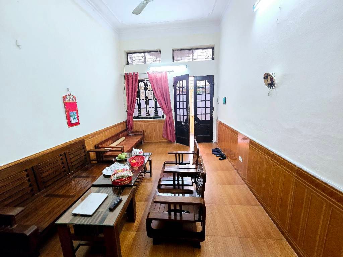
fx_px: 129
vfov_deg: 89.9
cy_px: 128
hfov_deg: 106.2
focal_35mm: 13
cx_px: 172
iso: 800
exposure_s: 1/50
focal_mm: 2.2
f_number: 2.2
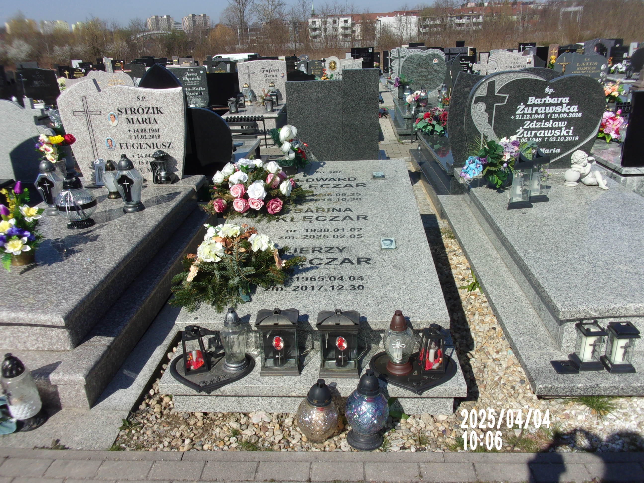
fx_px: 521
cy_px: 242
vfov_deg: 49.7
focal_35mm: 28
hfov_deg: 63.4
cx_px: 322
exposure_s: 1/150
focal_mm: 5.1
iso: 80
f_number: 10.8
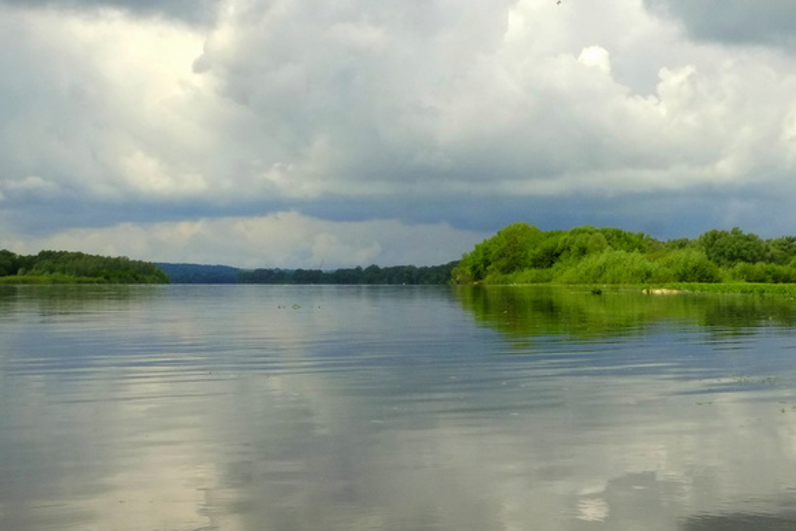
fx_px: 1437
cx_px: 628
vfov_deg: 20.9
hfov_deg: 30.3
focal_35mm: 65
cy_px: 332
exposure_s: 1/500
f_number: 18
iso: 640
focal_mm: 18
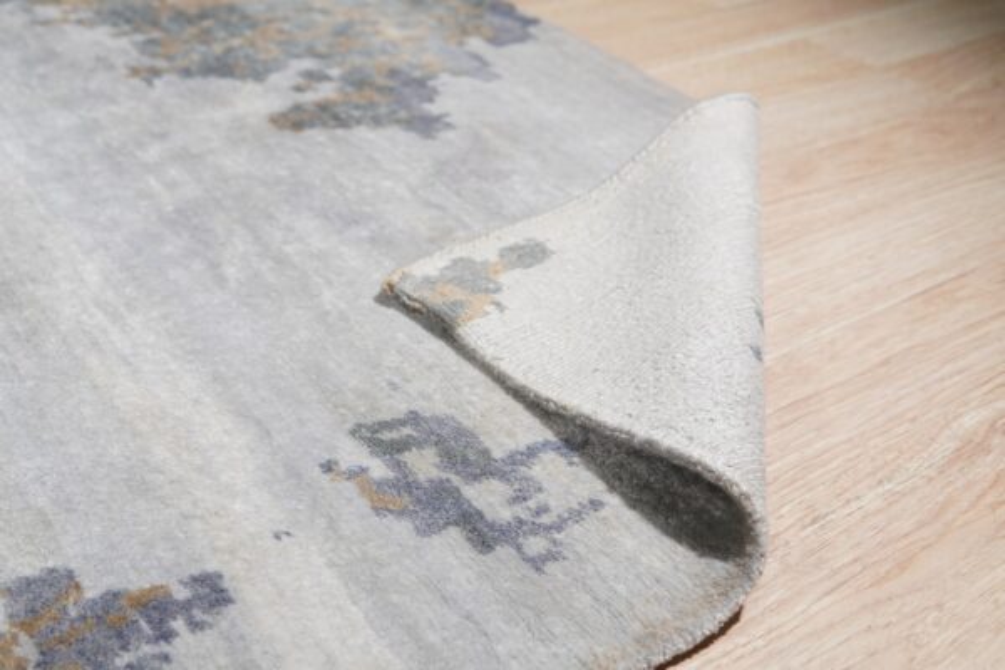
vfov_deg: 29.9
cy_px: 335
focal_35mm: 45
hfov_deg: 43.6
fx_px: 1256
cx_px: 502
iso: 400
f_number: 4.5
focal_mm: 30
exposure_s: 1/160
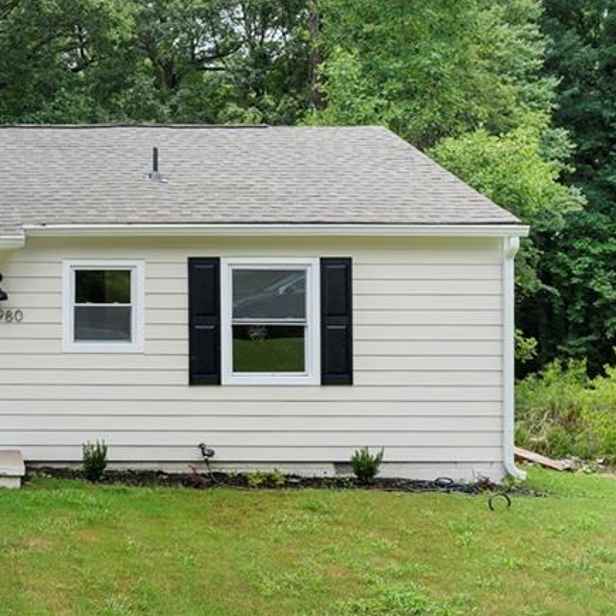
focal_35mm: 52
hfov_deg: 30.5
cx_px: 0
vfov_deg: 32.8
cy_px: 282
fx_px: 1047
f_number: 8
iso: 100
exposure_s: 1/80
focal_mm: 26
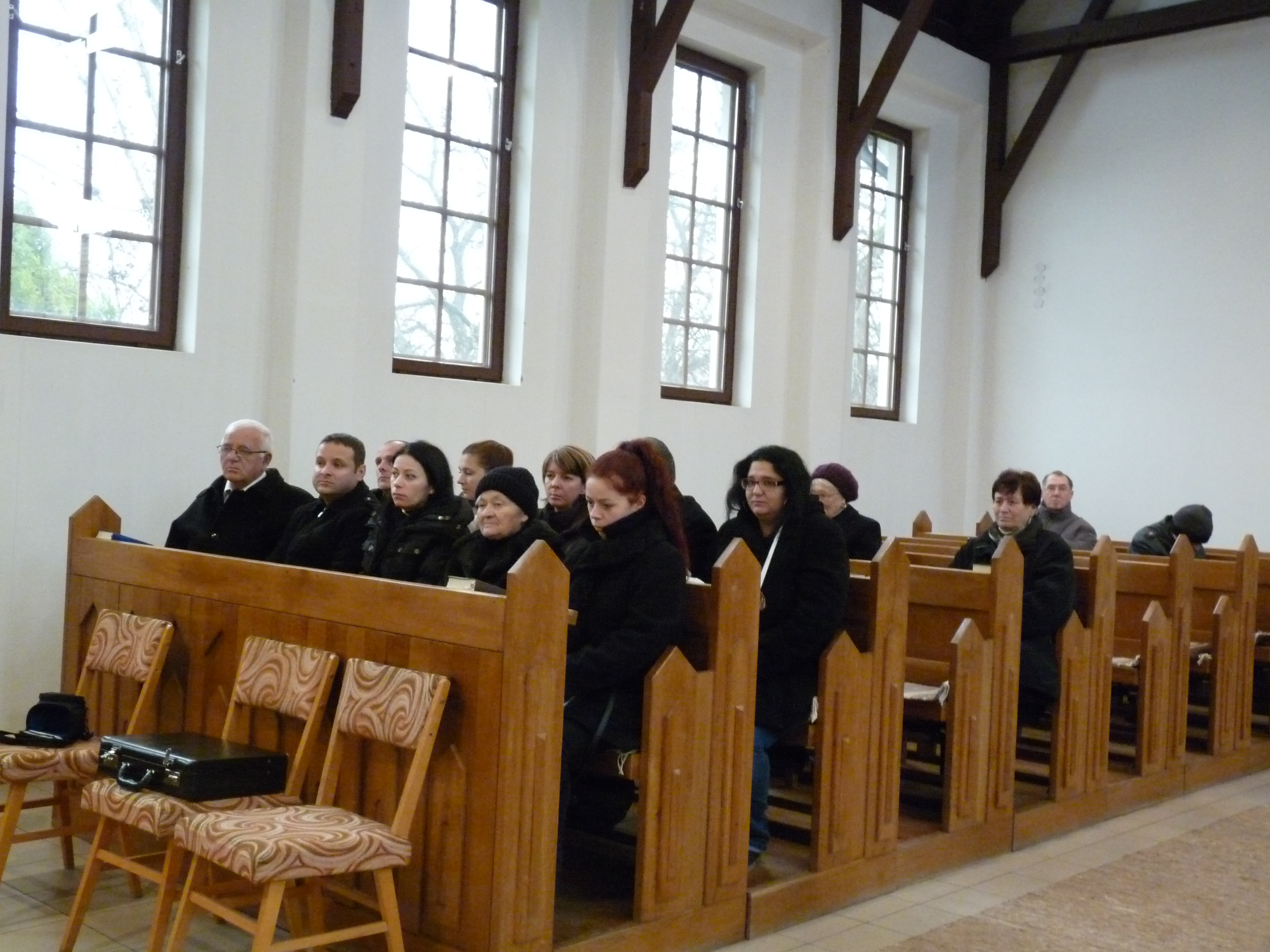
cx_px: 635
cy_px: 476
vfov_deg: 36.8
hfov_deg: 47.9
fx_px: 1431
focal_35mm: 39
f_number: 3
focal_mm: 6.9
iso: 800
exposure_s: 1/30
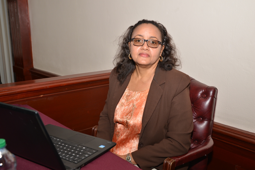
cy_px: 85
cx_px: 128
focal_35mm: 40
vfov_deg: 33.4
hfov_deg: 48.5
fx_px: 283
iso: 200
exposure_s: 1/60
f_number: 6.3
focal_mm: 40
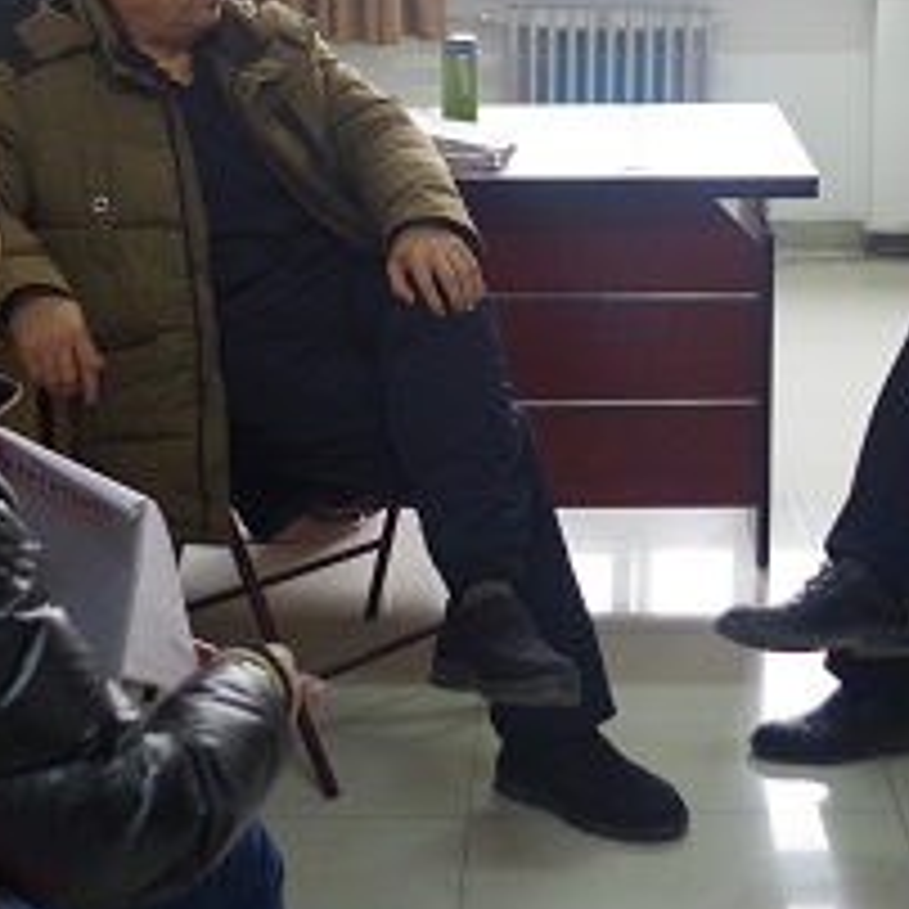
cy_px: 97
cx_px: 648
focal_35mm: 63
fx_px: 1872
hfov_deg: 27.0
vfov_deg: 26.4
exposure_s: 1/50
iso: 1600
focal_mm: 18
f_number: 3.5
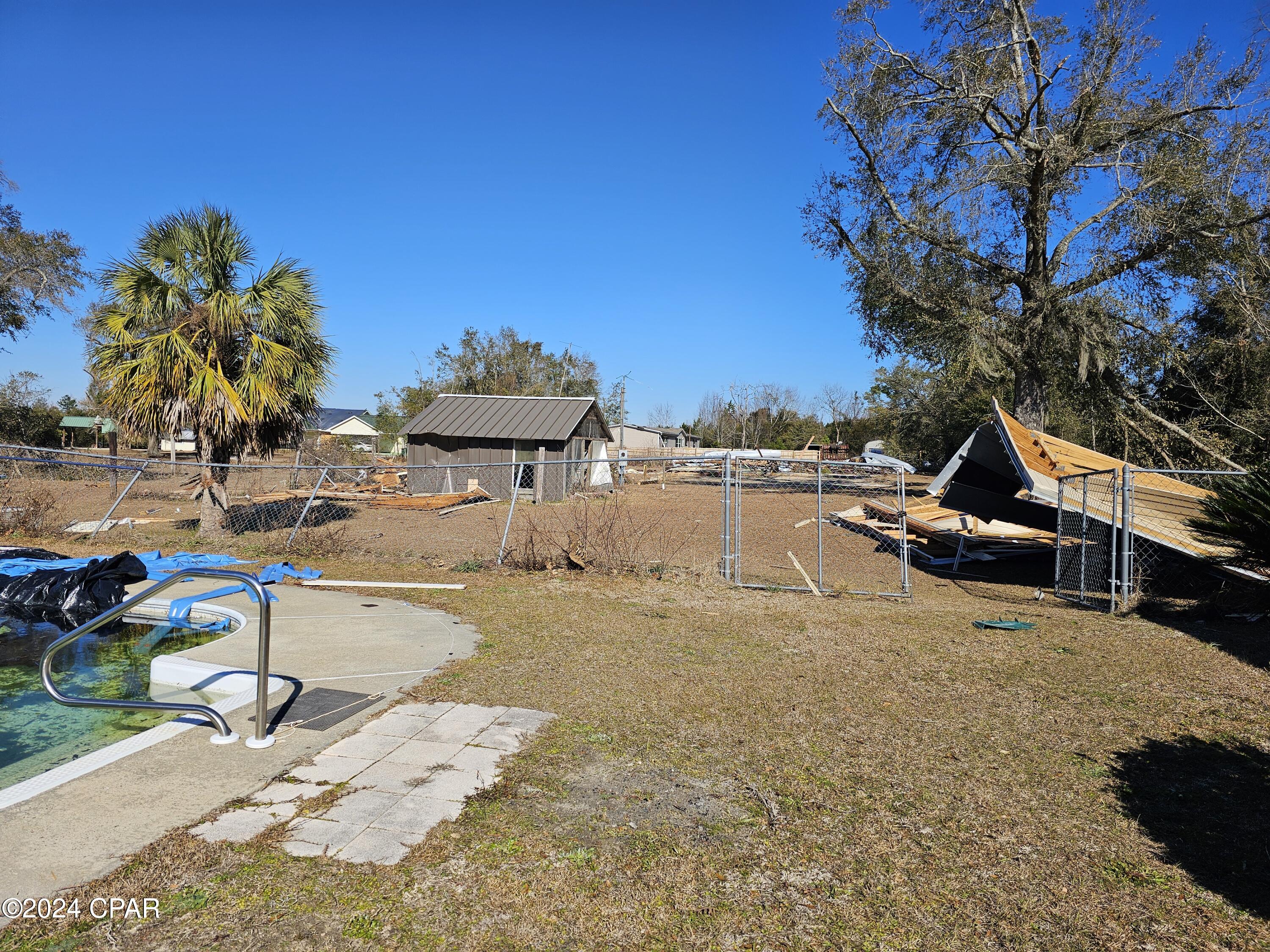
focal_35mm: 23
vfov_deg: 58.9
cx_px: 635
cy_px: 476
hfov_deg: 73.9
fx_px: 844
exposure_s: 1/1238
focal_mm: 6.3
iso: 10
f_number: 1.7
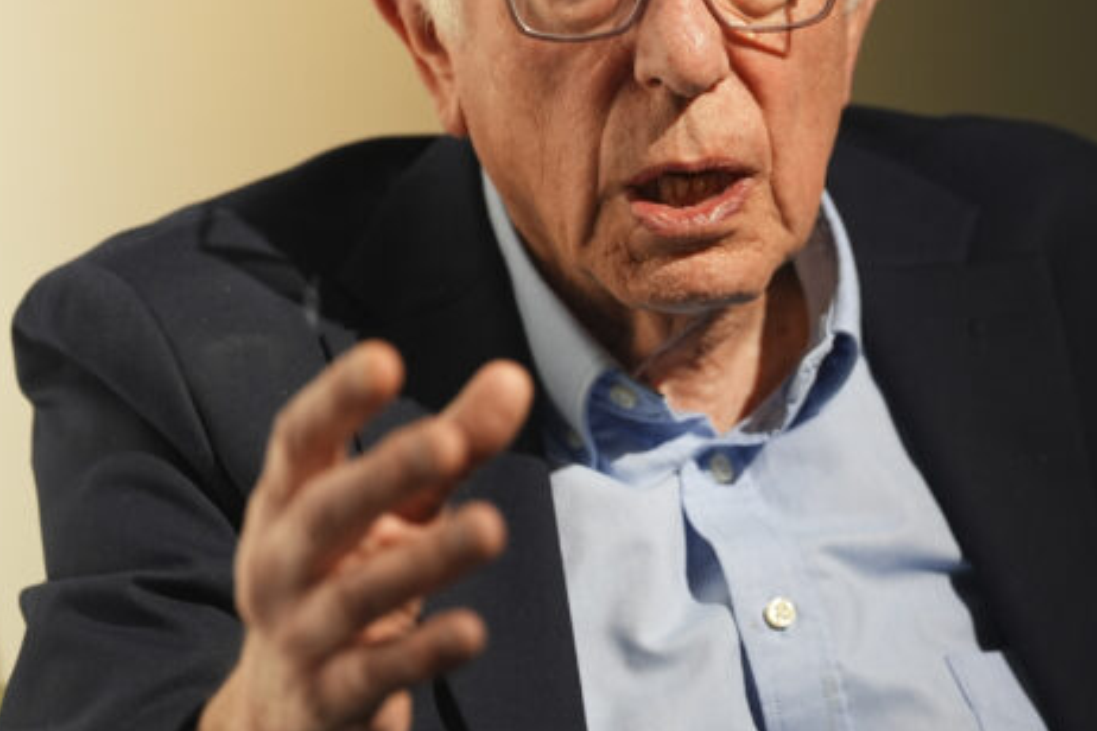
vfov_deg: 5.3
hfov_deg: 7.9
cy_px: 223
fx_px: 7953
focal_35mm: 261
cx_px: 743
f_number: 3.2
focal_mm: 157
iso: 800
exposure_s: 1/250
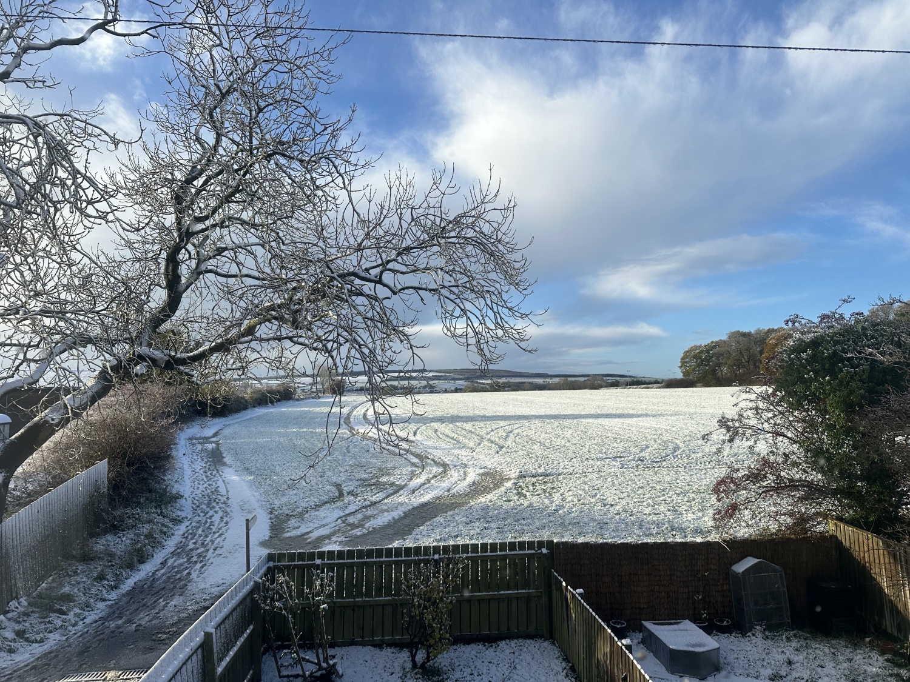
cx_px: 455
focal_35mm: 24
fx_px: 631
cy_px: 341
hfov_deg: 71.6
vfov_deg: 56.8
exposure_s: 1/2353
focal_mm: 6.86
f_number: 1.78
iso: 80
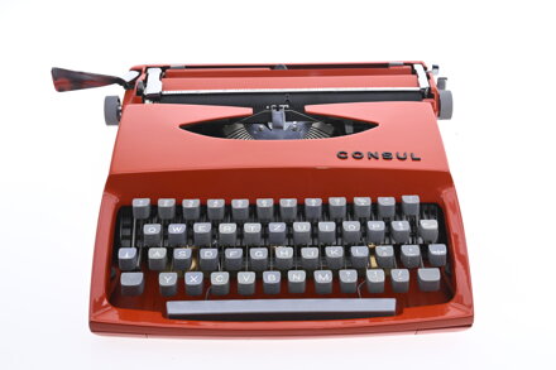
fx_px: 587
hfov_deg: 50.7
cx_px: 278
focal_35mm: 38
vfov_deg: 35.0
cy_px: 185
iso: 400
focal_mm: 38
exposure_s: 1/80
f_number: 9
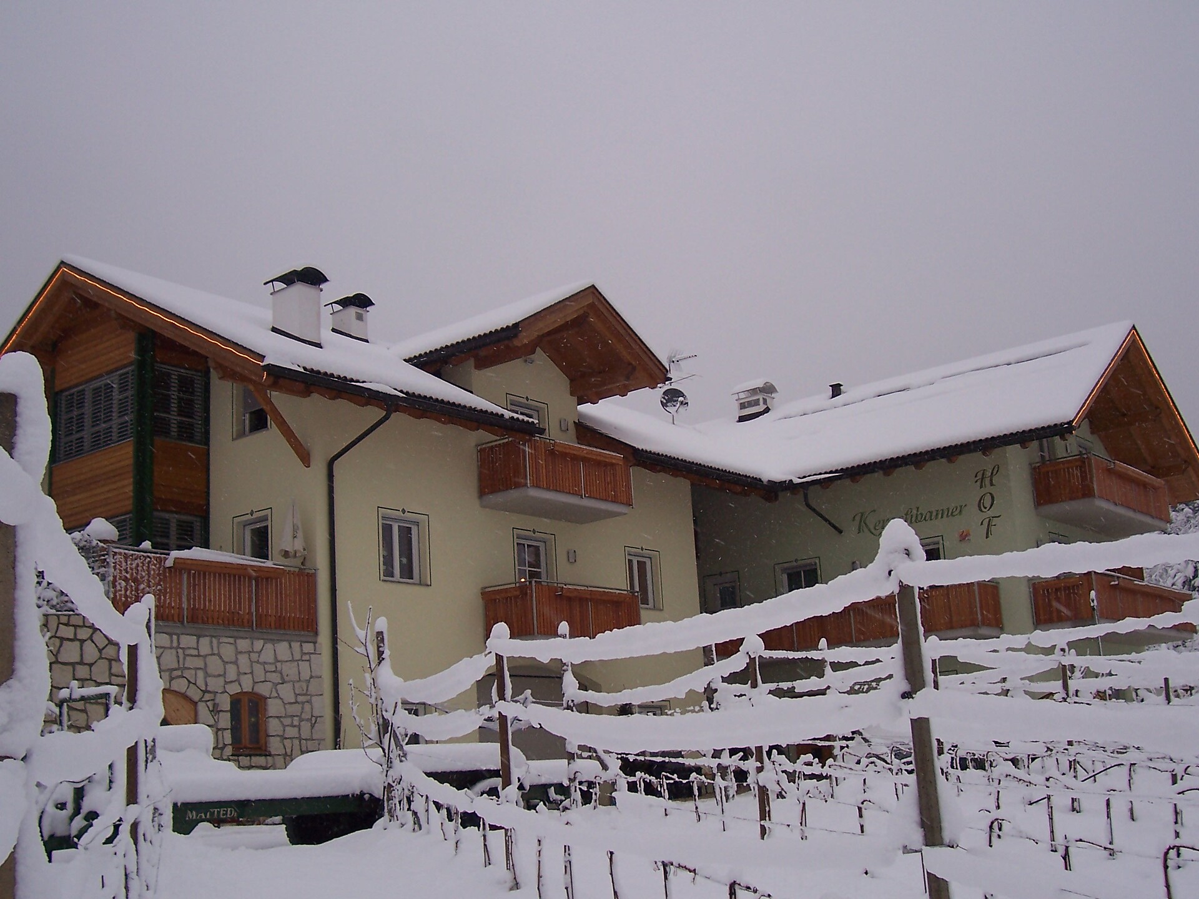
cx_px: 600
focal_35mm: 42
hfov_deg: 44.8
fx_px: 1455
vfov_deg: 34.3
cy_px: 450
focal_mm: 7
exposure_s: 1/90
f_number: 3
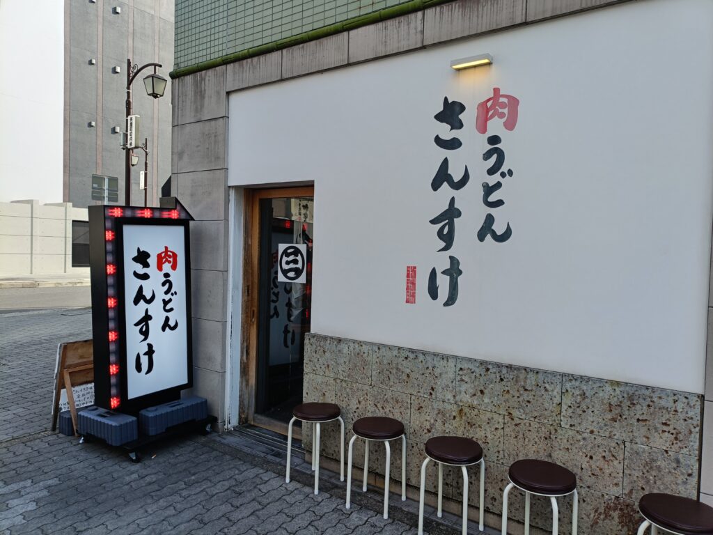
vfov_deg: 54.9
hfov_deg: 69.4
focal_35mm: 25
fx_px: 515
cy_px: 268
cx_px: 356
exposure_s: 1/231
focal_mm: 4.7
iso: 50
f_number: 1.7
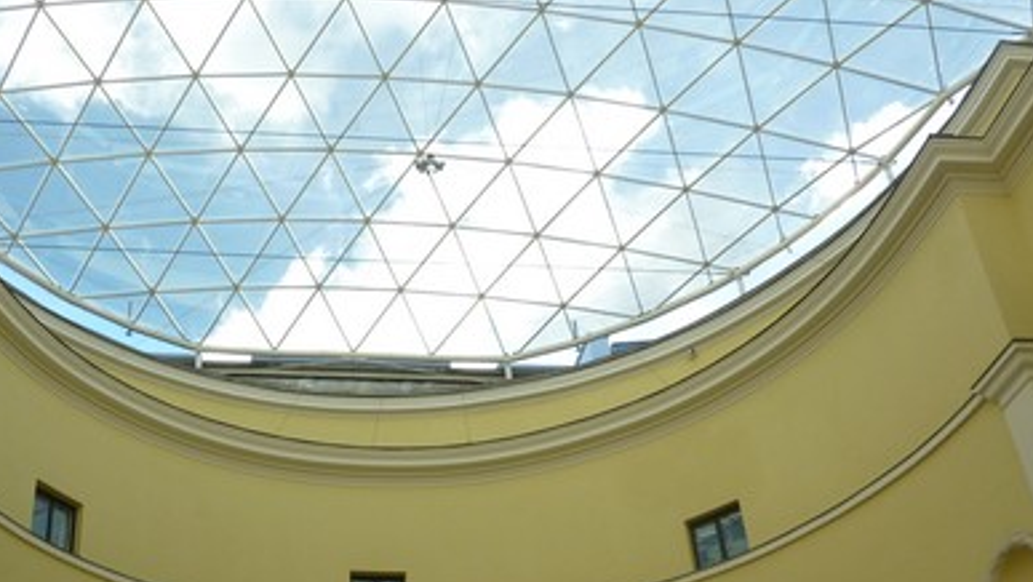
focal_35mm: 45
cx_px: 328
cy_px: 550
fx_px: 1233
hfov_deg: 44.7
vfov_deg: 25.5
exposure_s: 1/200
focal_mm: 4.1
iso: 80
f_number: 4
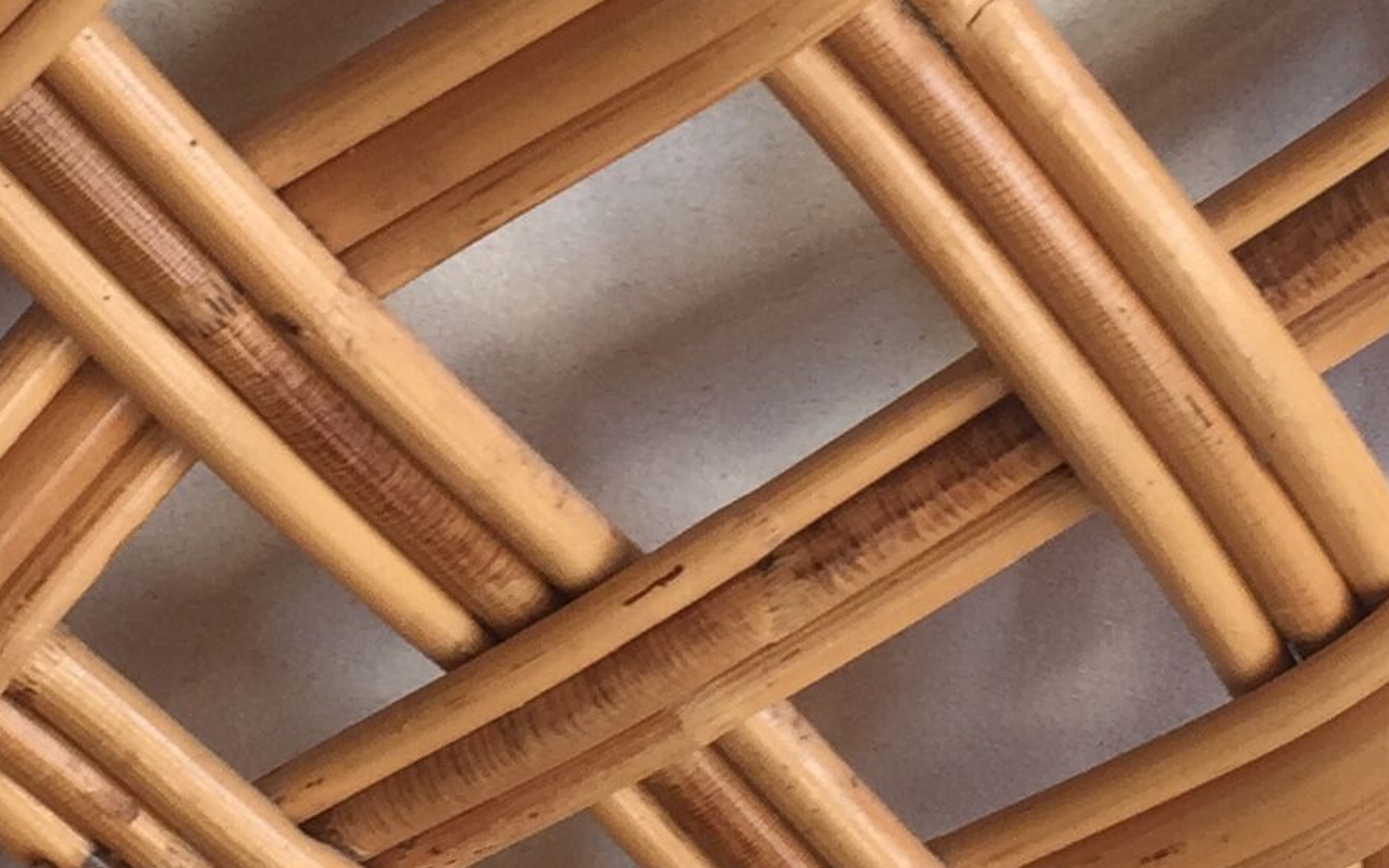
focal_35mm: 113
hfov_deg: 18.3
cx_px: 305
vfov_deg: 11.6
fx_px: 4278
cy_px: 377
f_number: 2.2
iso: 40
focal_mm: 4.15
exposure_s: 1/50
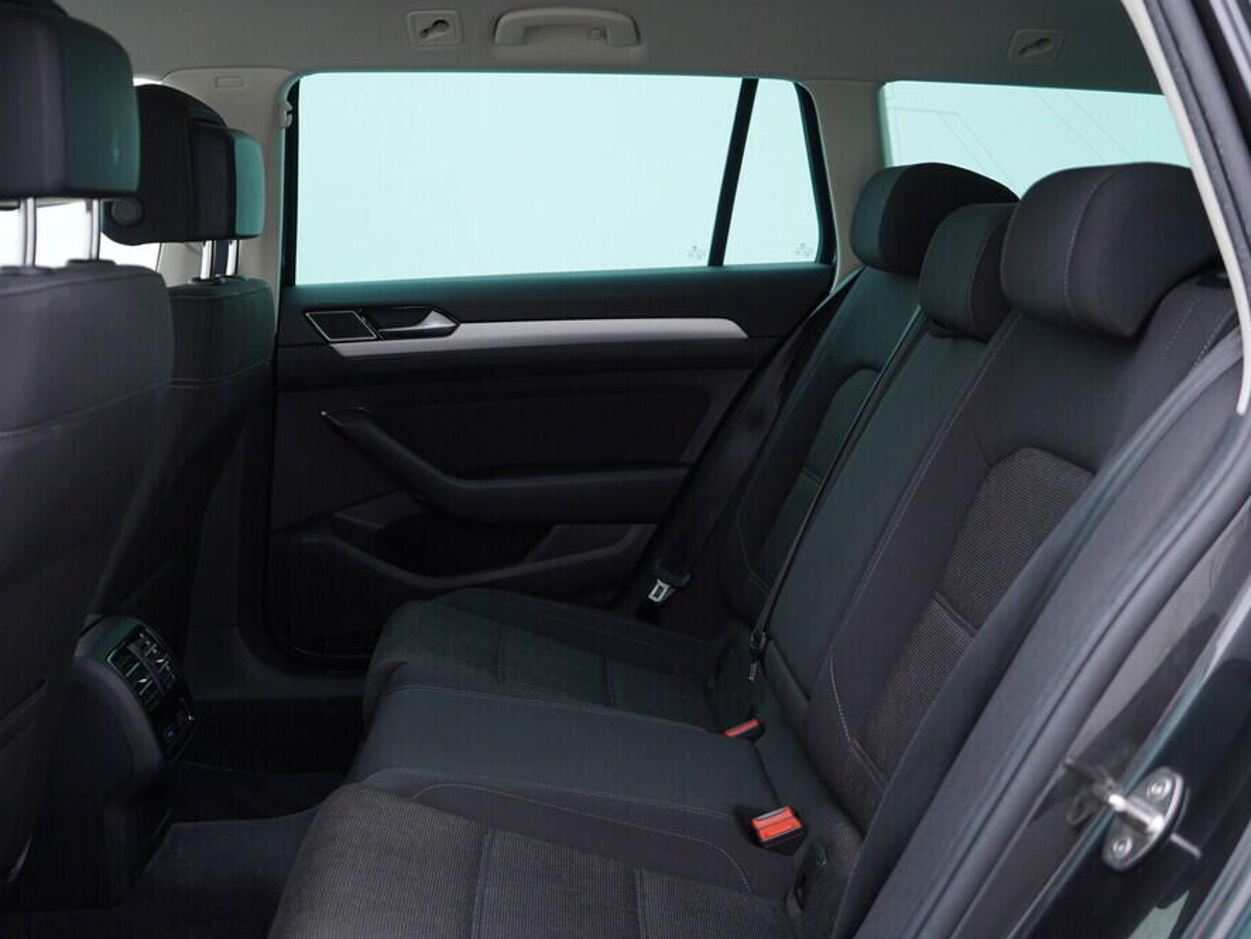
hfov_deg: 46.8
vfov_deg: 36.0
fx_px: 1446
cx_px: 635
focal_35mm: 40
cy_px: 462
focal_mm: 24
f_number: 2.8
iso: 160
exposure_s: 1/40
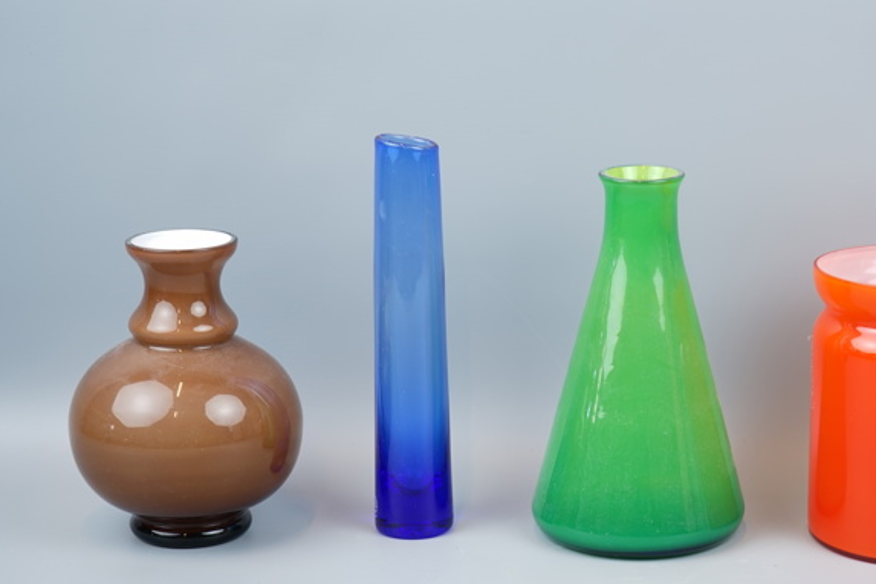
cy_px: 379
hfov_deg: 22.9
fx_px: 2141
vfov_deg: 15.5
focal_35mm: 88
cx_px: 667
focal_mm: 56
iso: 50
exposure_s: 1/15
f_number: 5
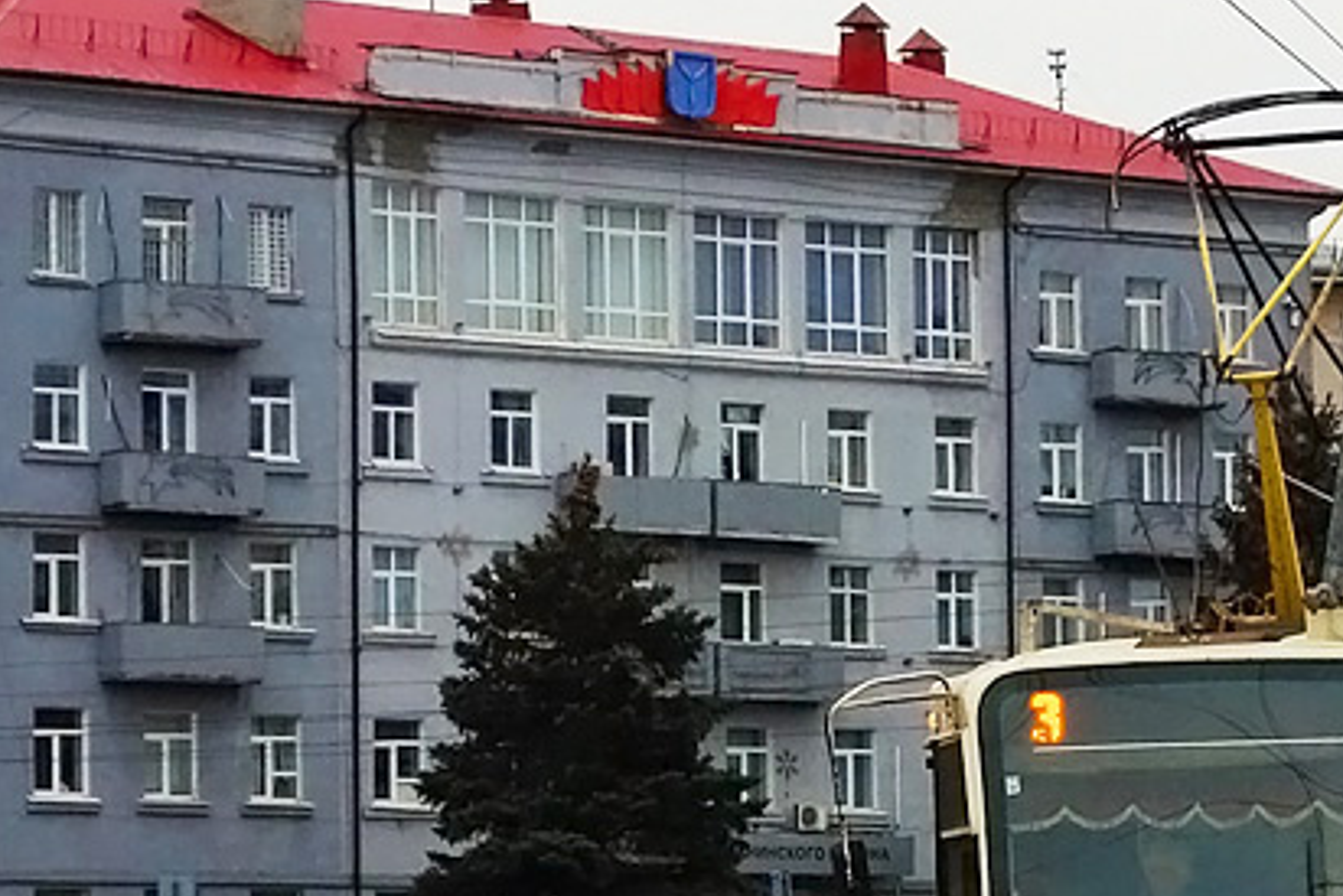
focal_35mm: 195
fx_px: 7277
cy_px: 531
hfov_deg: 10.5
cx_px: 1134
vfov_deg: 7.0
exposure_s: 1/500
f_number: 4
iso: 800
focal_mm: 25.02
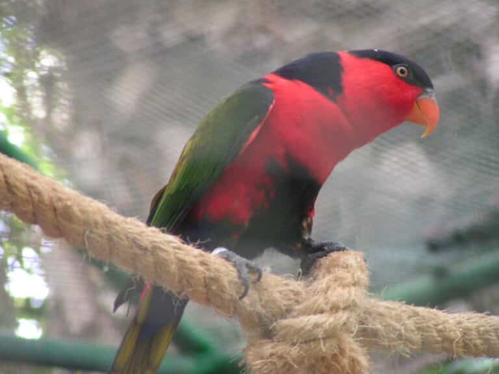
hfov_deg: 5.2
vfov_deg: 3.9
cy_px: 187
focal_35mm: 380
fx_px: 5478
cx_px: 250
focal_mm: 58
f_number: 3.5
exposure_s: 1/50
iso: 200
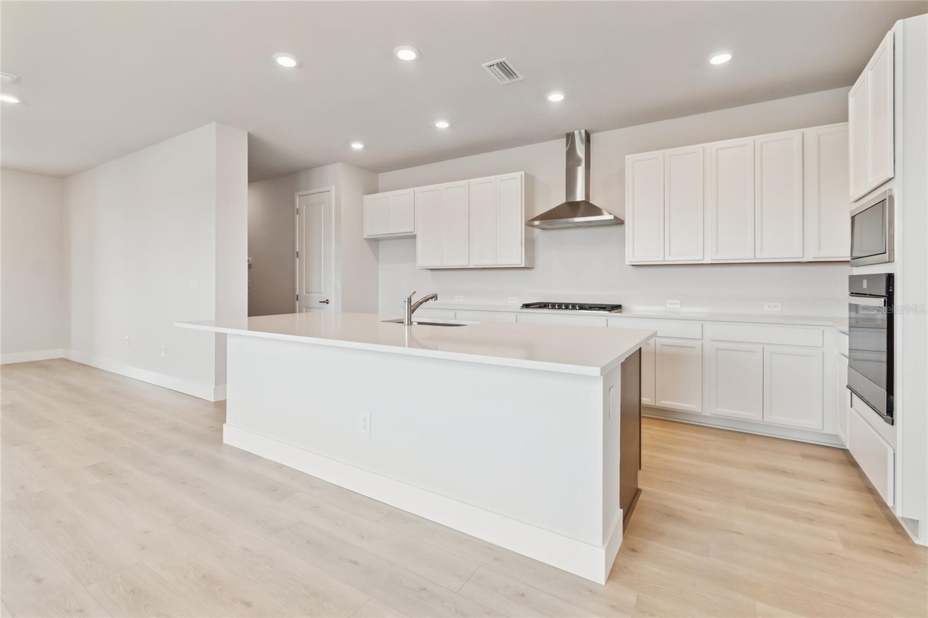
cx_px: 464
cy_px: 309
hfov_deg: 100.4
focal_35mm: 15
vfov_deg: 77.3
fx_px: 387
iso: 640
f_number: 7.1
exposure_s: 1/200
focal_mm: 10
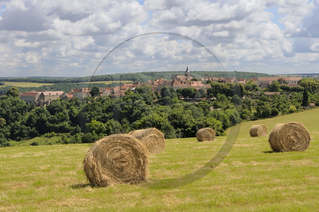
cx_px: 160
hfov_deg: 32.4
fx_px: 549
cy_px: 106
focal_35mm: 62
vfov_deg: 21.9
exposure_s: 1/160
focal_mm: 62
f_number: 14
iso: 200
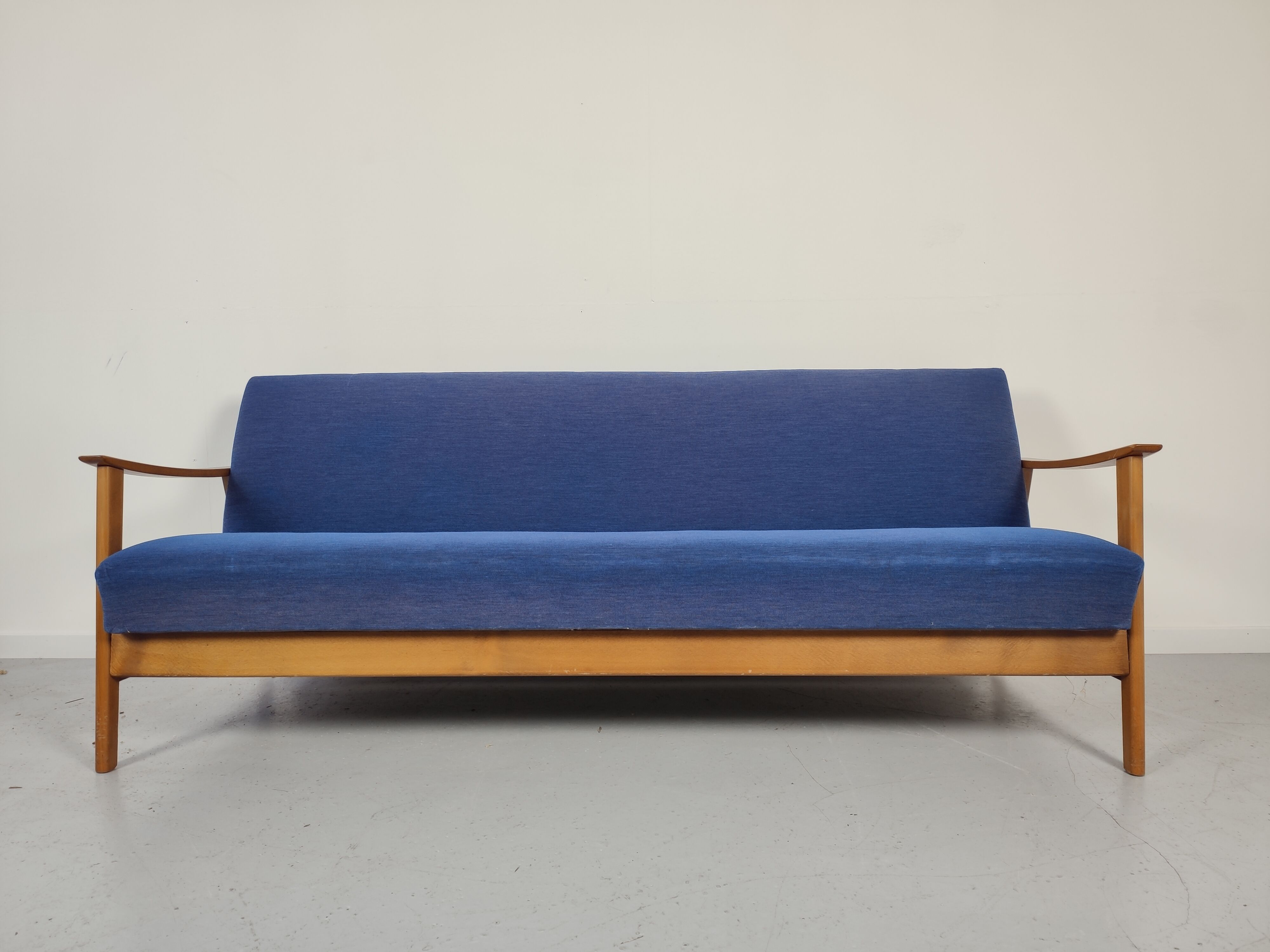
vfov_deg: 51.4
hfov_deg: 65.3
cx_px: 635
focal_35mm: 27
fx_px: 991
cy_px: 476
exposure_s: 1/100
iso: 117
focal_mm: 4.75
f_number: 1.75
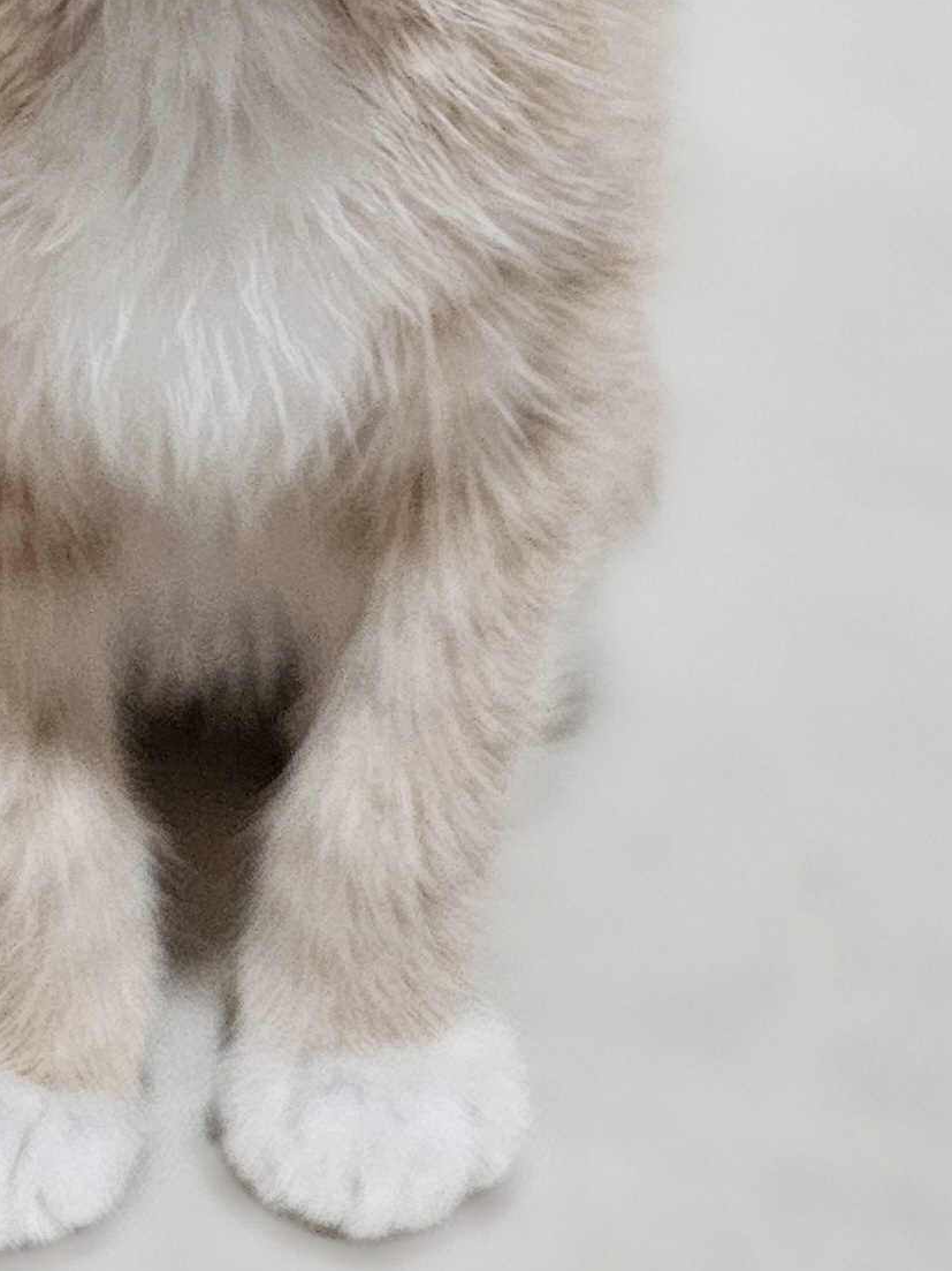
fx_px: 2091
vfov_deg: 30.4
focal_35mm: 57
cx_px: 236
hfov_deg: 25.3
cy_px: -107
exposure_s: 1/60.2
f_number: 1.7
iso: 800
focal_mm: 6.3
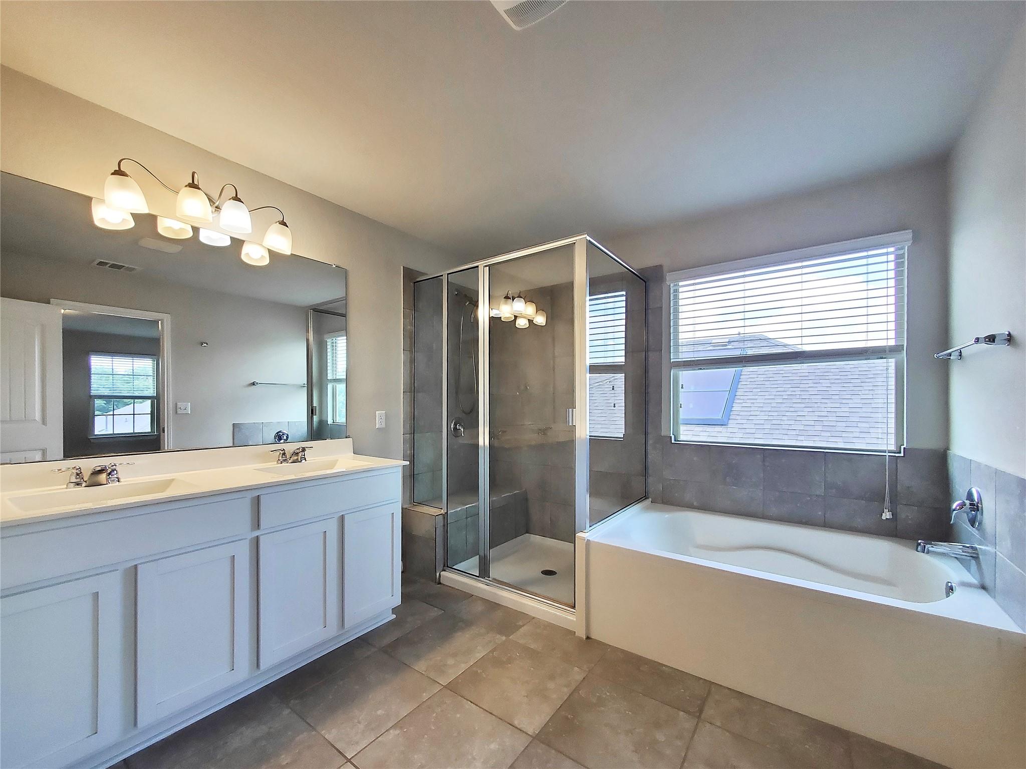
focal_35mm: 13
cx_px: 513
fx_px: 385
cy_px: 384
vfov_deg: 89.9
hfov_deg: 106.2
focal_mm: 1.8
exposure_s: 1/60
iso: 80
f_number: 2.2
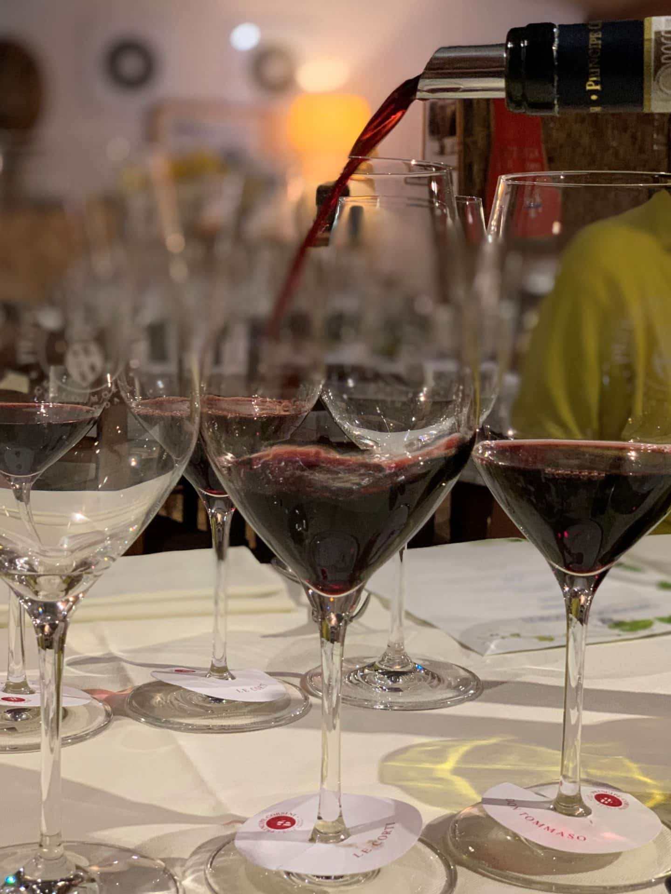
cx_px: 336
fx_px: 1344
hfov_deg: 28.0
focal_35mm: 52
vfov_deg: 36.8
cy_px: 447
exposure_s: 1/50
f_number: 2.4
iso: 400
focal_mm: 6
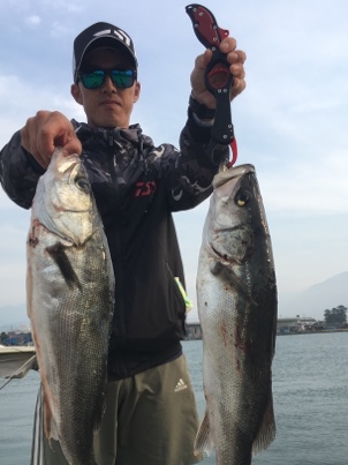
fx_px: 483
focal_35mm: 36
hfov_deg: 39.6
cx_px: 168
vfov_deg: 51.0
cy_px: 284
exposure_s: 1/793
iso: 25
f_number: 2.2
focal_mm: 4.15
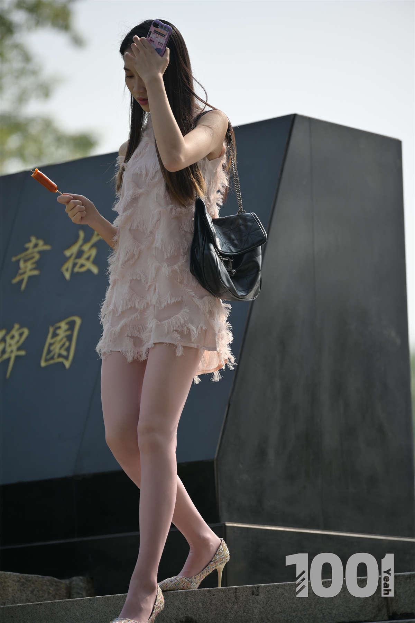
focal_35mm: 170
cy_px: 312
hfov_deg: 8.1
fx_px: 2939
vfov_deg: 12.1
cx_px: 208
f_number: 2.8
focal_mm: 170
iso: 100
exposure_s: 1/2000
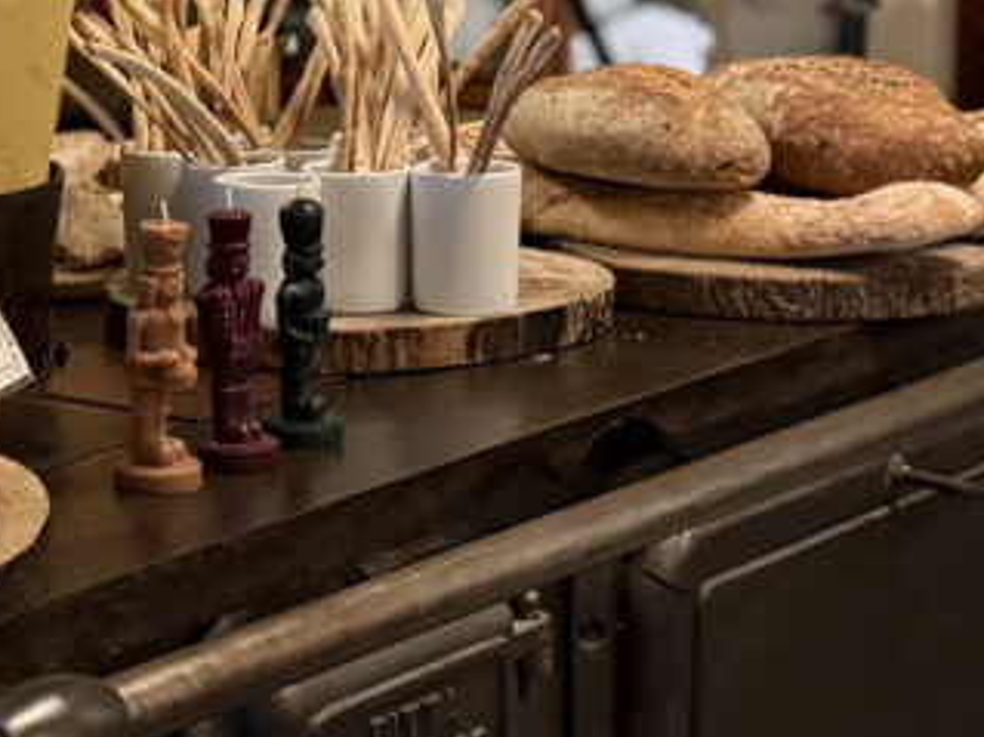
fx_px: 2188
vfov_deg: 19.0
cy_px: 564
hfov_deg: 22.9
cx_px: -247
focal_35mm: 77
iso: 64
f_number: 1.78
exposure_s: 1/20000
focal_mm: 6.76
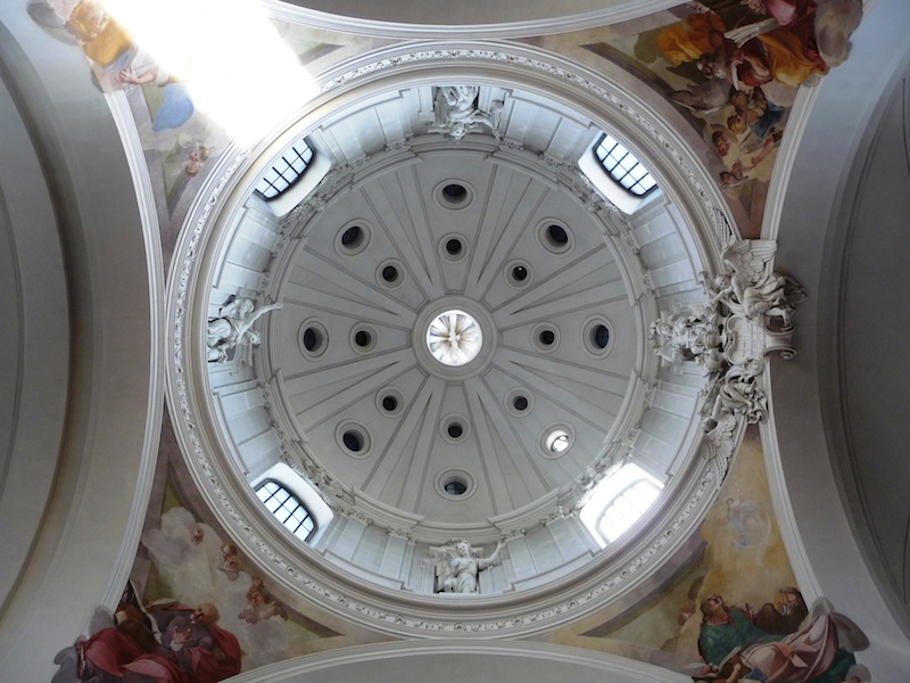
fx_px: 789
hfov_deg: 60.0
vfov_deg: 46.8
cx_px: 455
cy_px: 342
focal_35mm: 30
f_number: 3.4
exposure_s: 1/30
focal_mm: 5
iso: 160
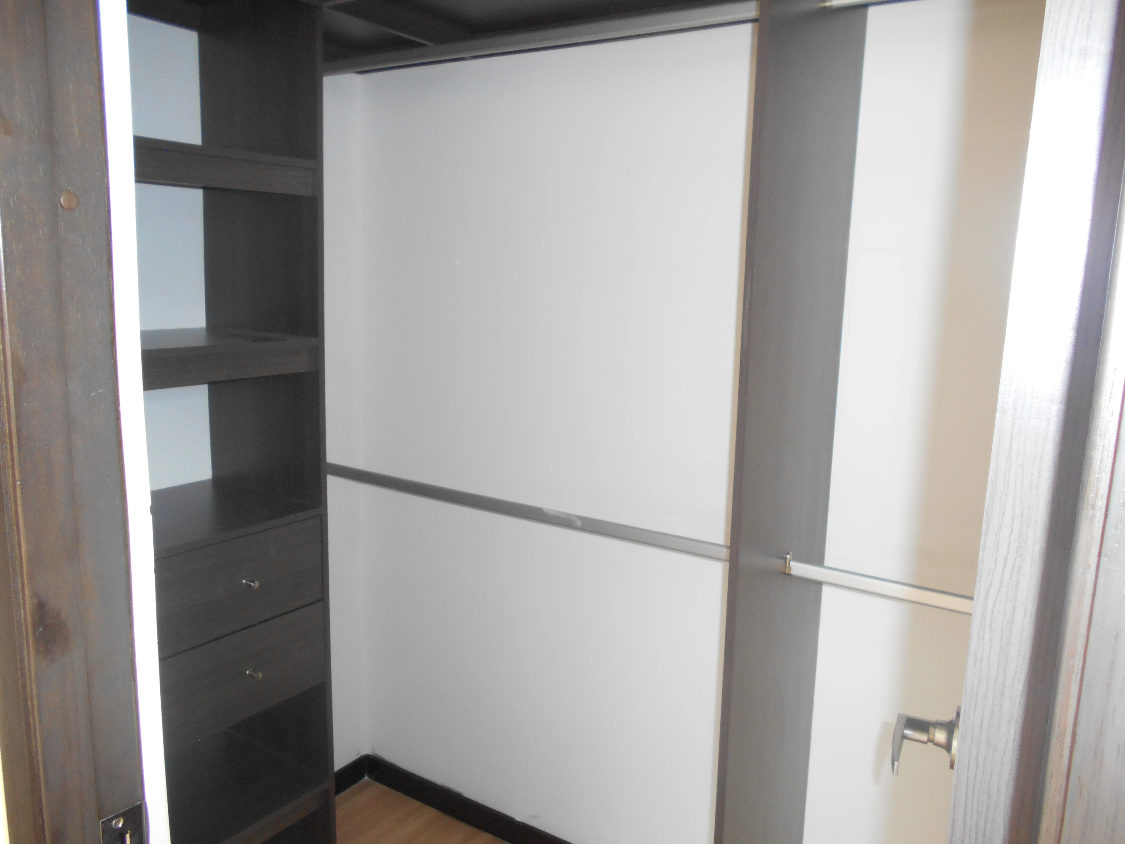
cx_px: 562
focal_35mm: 26
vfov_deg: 53.1
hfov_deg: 67.3
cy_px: 422
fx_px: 845
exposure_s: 1/25
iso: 200
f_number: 3.2
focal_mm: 4.6
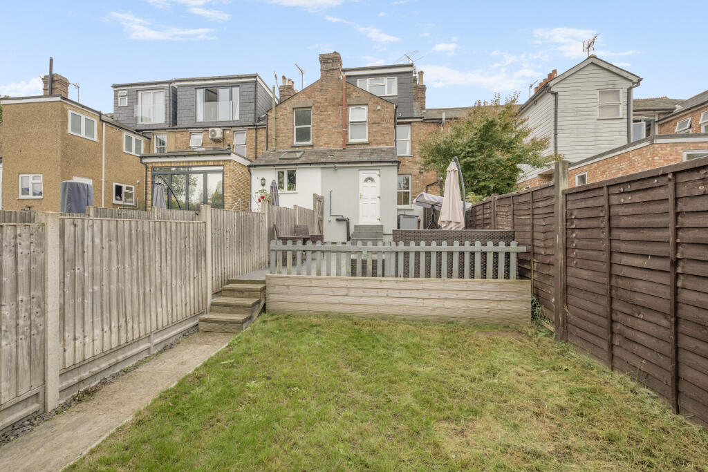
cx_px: 354
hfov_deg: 104.2
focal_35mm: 14
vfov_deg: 81.2
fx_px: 275
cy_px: 236
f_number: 11
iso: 64
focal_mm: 14
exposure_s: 1/30
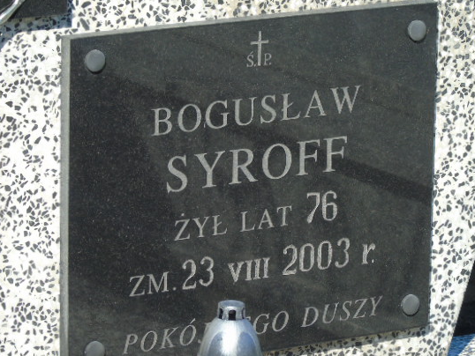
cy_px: 182
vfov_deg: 5.9
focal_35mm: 252
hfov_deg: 7.9
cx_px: 229
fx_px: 3459
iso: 80
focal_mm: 38
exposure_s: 1/250
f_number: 4.7
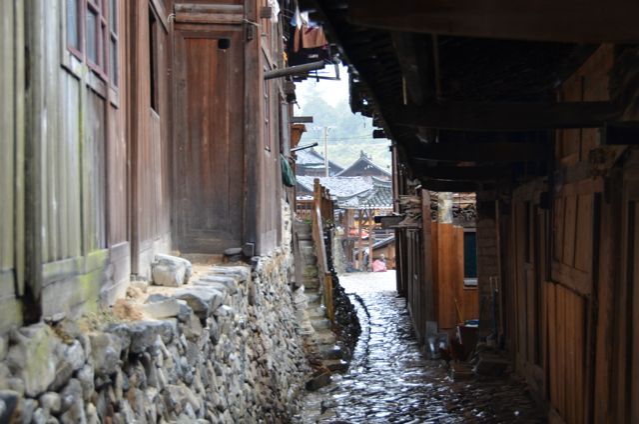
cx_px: 320
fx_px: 1169
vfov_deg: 20.5
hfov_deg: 30.6
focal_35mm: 66
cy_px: 212
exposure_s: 1/15
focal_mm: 44
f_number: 4.5
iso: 100
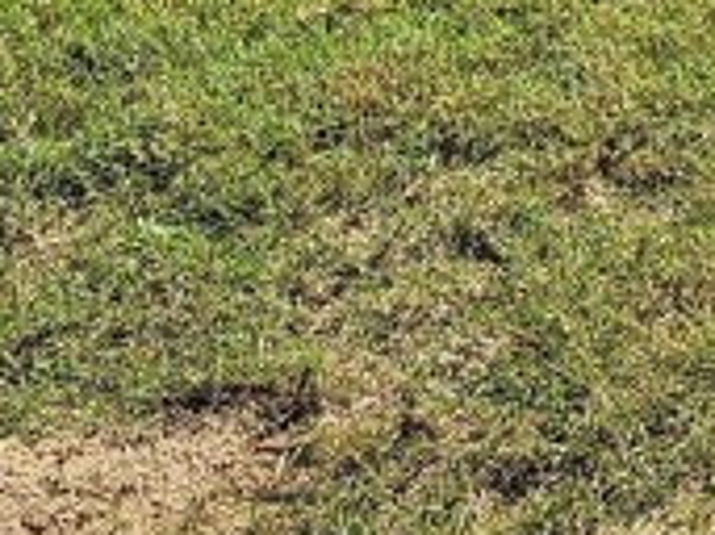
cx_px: 782
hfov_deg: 13.4
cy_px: -978
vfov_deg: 8.8
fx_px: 2972
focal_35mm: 144
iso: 50
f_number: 1.8
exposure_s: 1/4385
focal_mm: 5
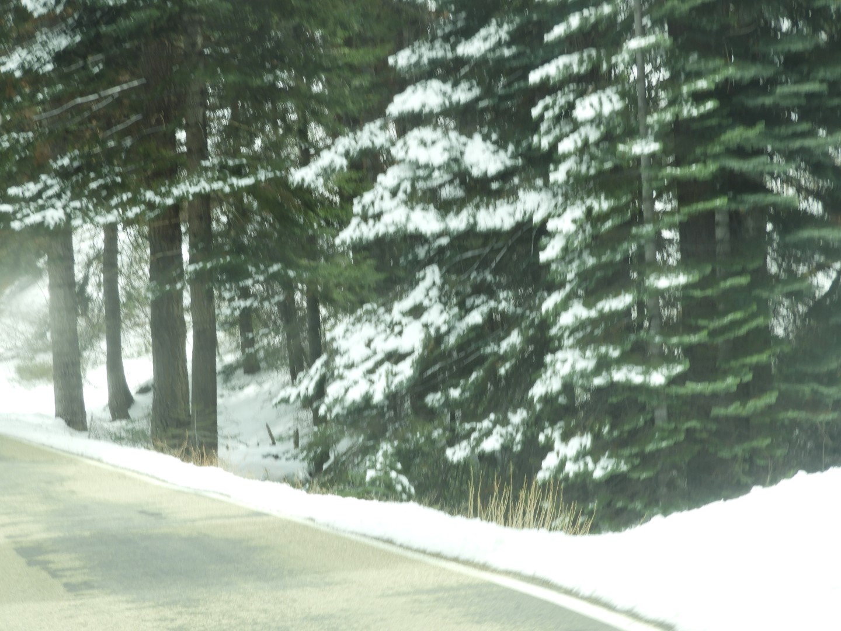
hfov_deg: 14.6
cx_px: 420
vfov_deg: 11.0
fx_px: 3280
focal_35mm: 135
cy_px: 316
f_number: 5
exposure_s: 1/125
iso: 100
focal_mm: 24.2
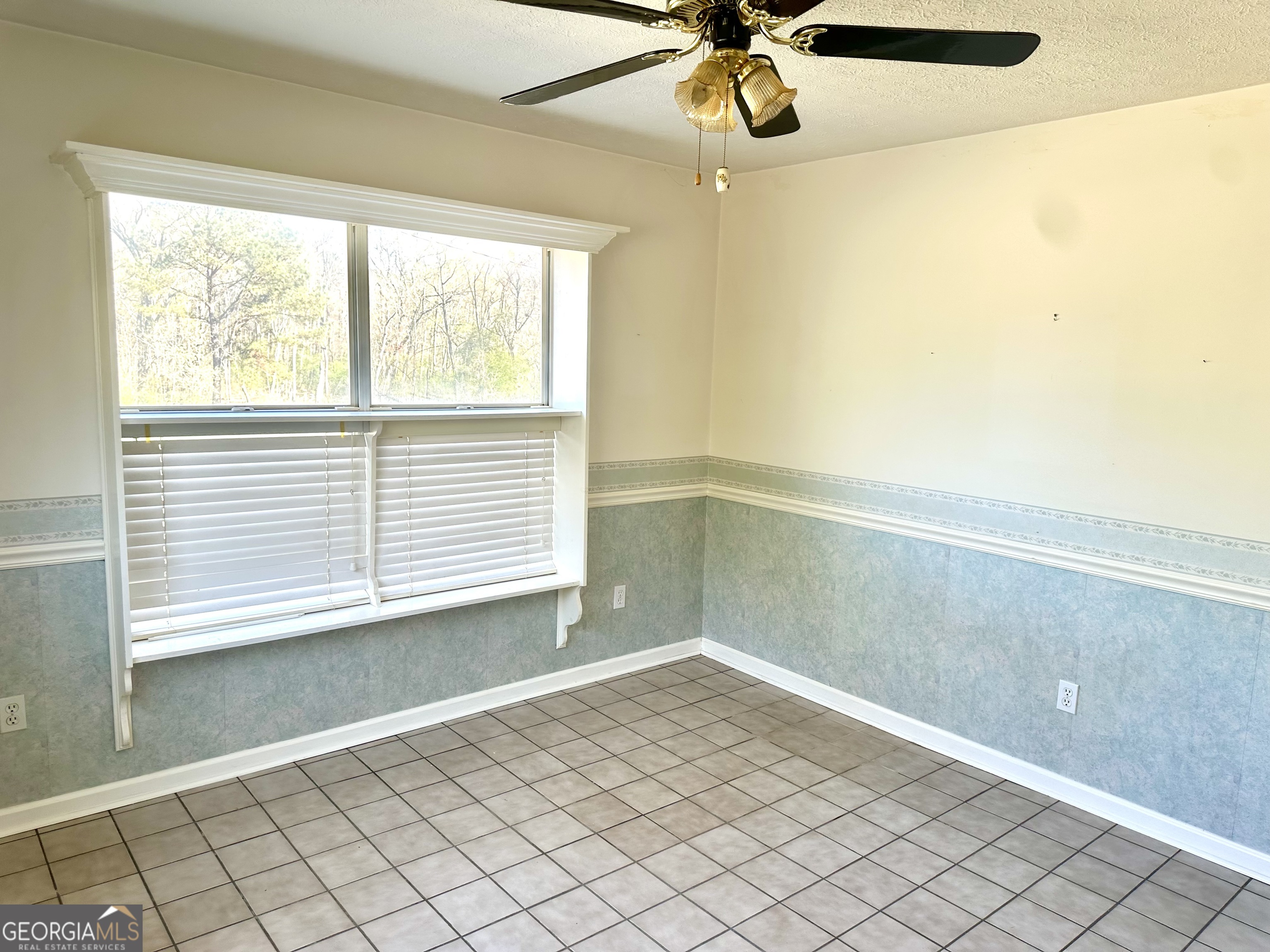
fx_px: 881
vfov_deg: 56.8
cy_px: 476
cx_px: 635
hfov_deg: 71.6
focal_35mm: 24
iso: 80
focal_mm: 6.86
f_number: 1.78
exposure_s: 1/190
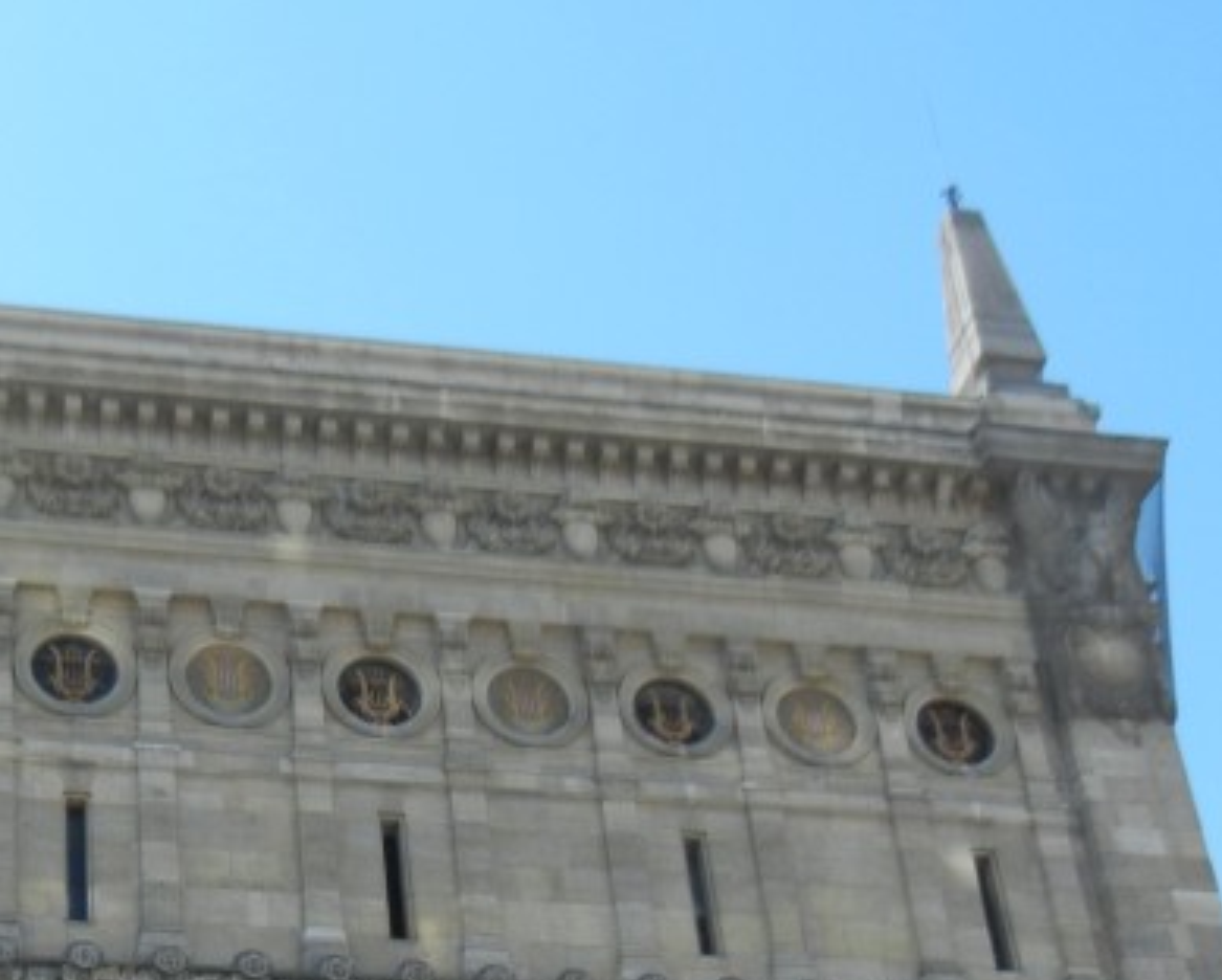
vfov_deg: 19.4
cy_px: 952
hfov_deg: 24.3
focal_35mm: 77
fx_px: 2788
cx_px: 239
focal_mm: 5.4
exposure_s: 1/872
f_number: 3.5
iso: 160
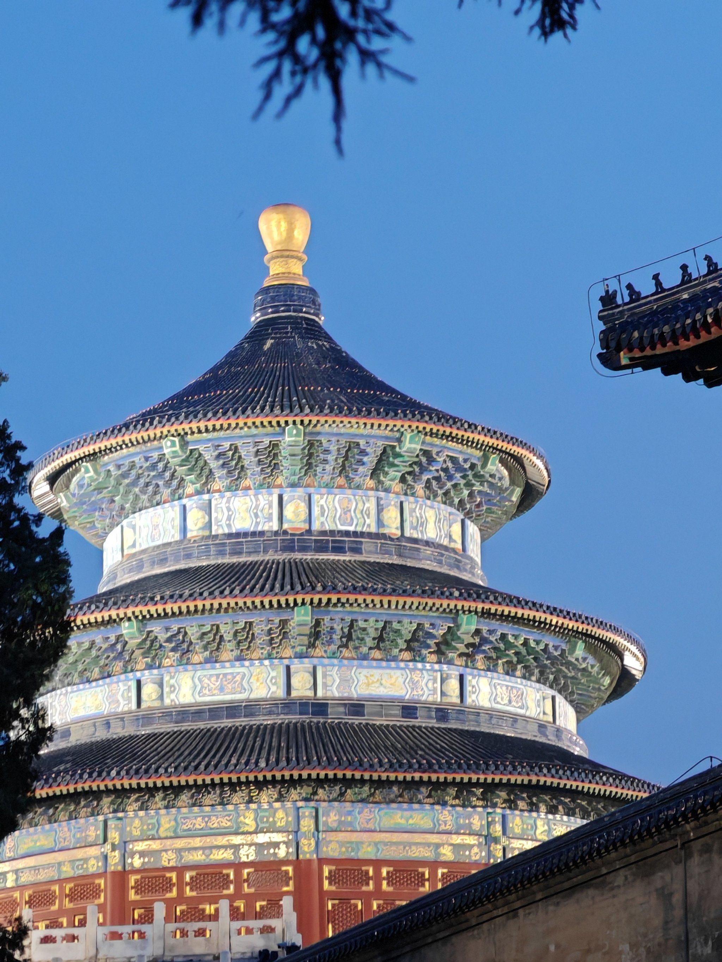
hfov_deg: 13.1
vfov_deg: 17.4
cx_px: 361
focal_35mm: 113
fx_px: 3143
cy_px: 481
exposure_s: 1/33
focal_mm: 8.67
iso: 1000
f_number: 2.4
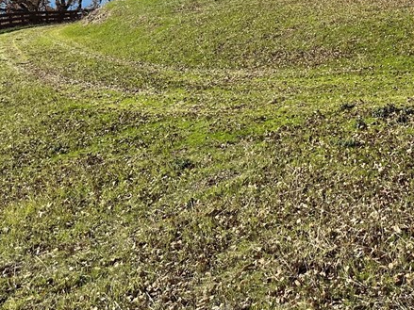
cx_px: 468
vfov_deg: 25.3
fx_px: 670
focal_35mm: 56
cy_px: 31
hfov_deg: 30.3
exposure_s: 1/2732
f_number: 1.78
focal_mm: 6.86
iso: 80
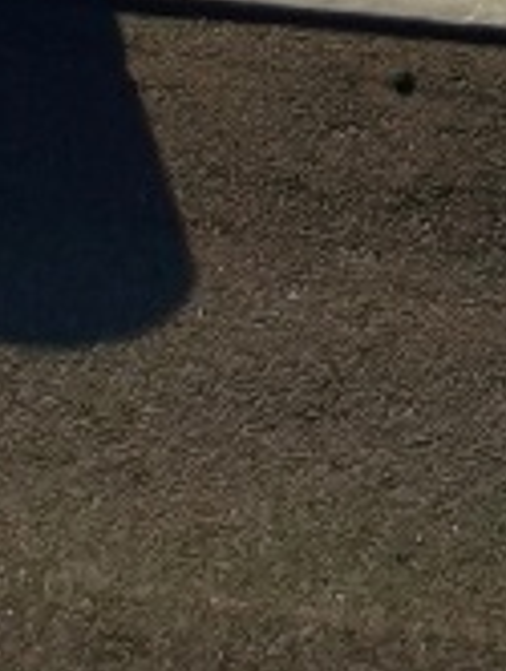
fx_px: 3791
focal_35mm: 195
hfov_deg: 7.6
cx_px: 279
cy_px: -1322
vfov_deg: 8.5
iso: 50
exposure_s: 1/5952
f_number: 1.8
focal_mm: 5.58
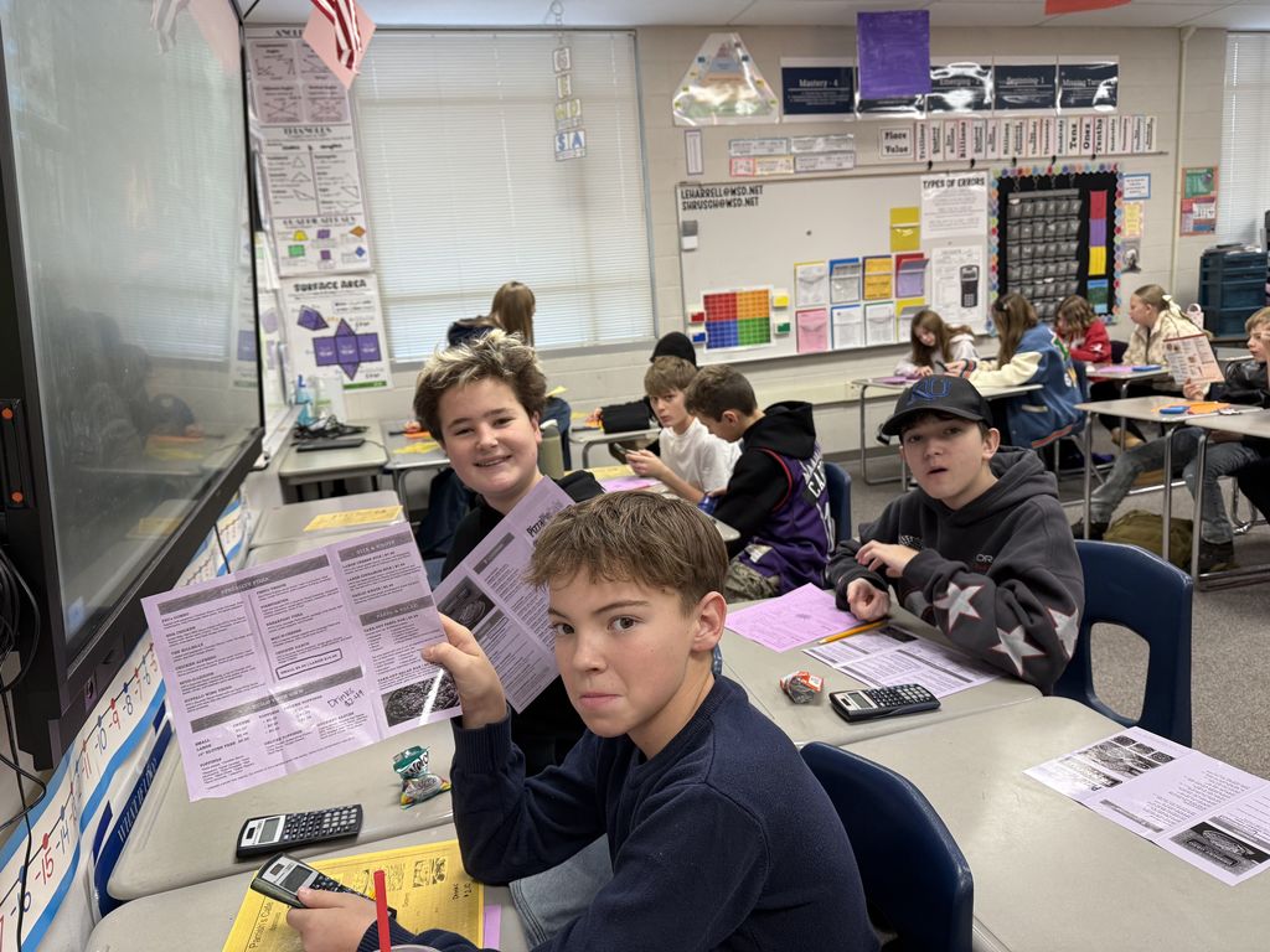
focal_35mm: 24
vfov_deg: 56.8
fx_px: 881
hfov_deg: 71.6
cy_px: 476
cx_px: 635
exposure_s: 1/60
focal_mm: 6.76
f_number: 1.78
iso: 160
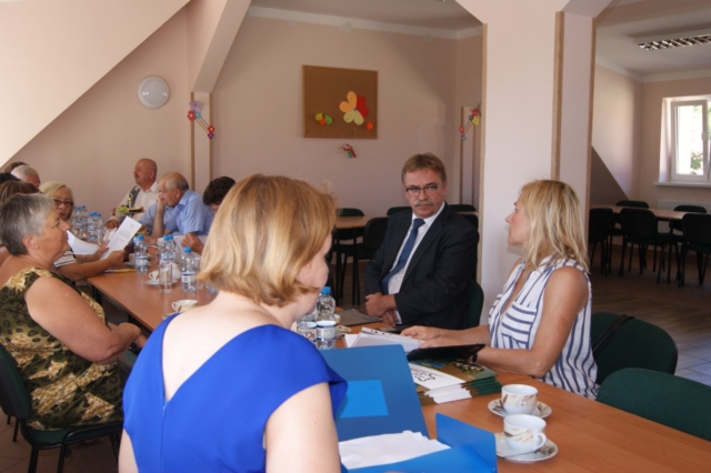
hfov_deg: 53.2
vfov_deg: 36.8
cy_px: 236
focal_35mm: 36
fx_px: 711
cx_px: 356
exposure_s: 1/80
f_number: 5.6
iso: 400
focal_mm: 24
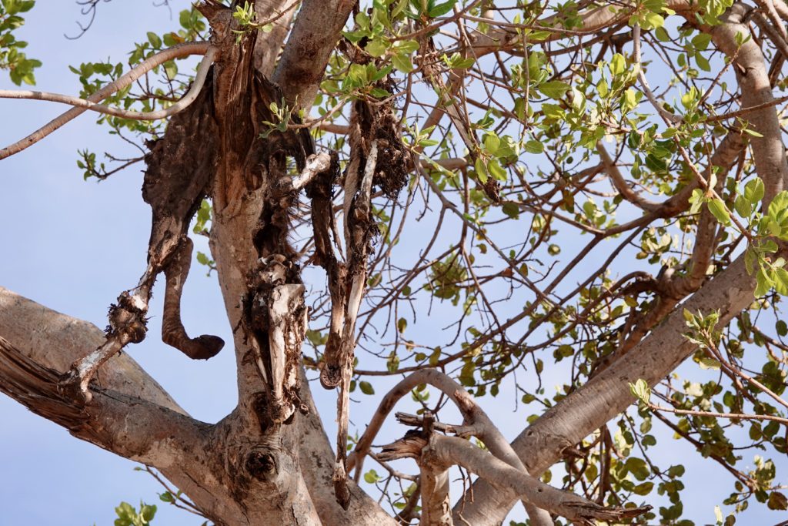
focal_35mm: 214
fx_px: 4685
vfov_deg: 6.4
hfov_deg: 9.6
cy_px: 263
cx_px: 394
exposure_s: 1/250
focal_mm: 78.39
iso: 100
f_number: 4
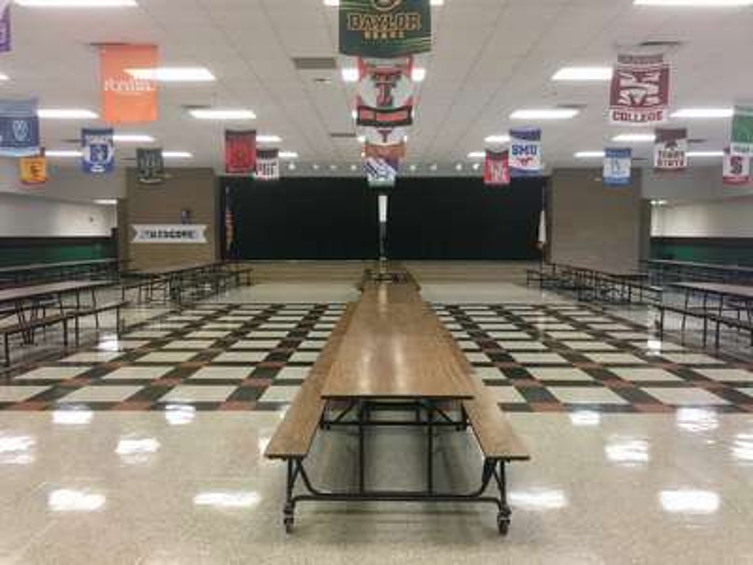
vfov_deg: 48.2
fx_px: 631
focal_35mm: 29
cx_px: 376
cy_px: 282
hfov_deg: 61.7
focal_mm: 4.15
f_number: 2.2
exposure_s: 1/30
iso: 100
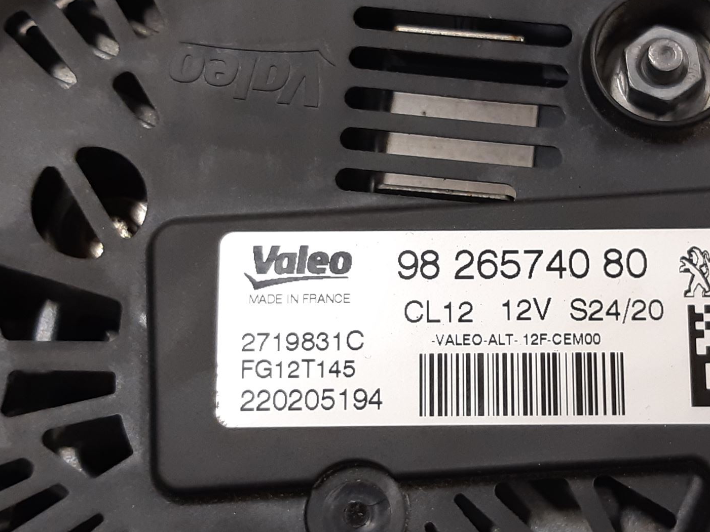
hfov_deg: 48.3
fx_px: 779
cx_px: 461
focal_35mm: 38
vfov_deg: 37.7
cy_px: 285
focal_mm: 3.93
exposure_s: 1/50
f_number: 1.7
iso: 125
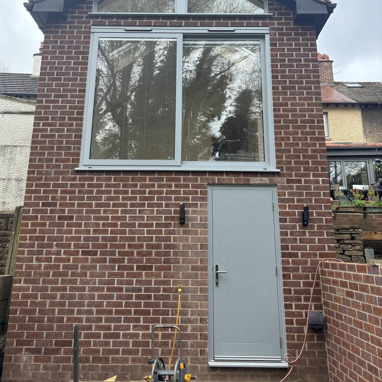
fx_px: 387
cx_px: 189
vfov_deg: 52.0
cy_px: 144
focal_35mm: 31
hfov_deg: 52.5
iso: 125
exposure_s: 1/121
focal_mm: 5.96
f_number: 1.6
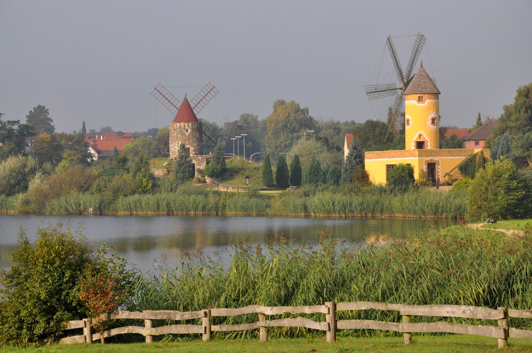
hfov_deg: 17.1
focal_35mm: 120
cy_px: 176
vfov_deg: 11.4
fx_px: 1771
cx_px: 266
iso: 200
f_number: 9
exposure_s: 1/320
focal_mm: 80
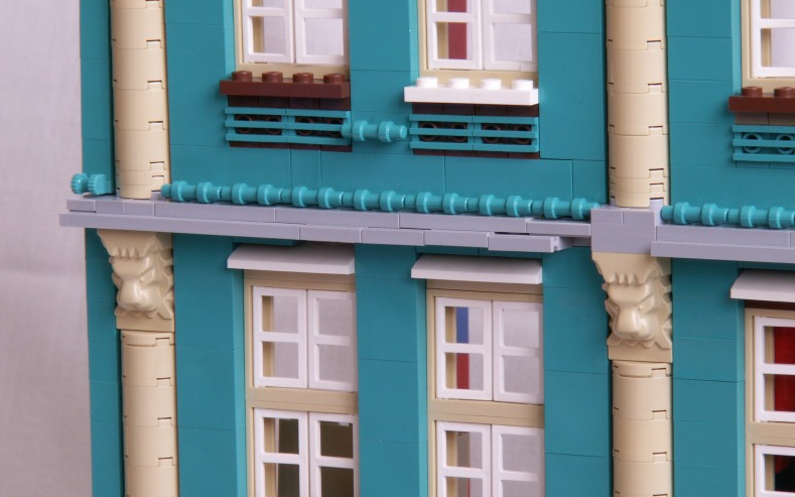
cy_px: 199
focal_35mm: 215
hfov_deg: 9.8
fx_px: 4658
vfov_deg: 6.1
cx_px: 393
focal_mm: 32.79
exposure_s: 1/3
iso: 50
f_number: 8
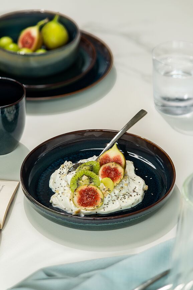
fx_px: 844
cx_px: 96
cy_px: 145
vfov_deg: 19.5
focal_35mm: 105
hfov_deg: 13.0
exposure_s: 1/60
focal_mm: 105
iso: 100
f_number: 3.2
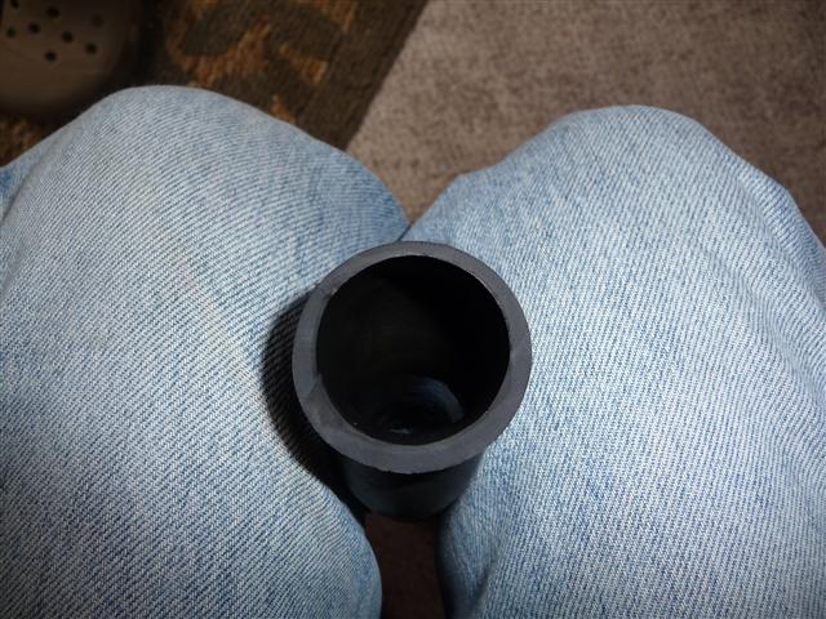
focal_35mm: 28
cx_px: 413
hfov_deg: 63.4
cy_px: 310
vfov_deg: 49.7
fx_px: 668
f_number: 3.3
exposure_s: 1/30
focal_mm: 4.7
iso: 100
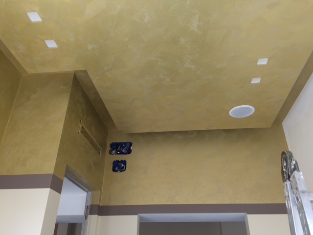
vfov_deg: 48.2
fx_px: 262
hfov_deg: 61.7
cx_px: 156
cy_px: 118
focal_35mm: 29
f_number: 2.2
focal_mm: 4.15
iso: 40
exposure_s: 1/60
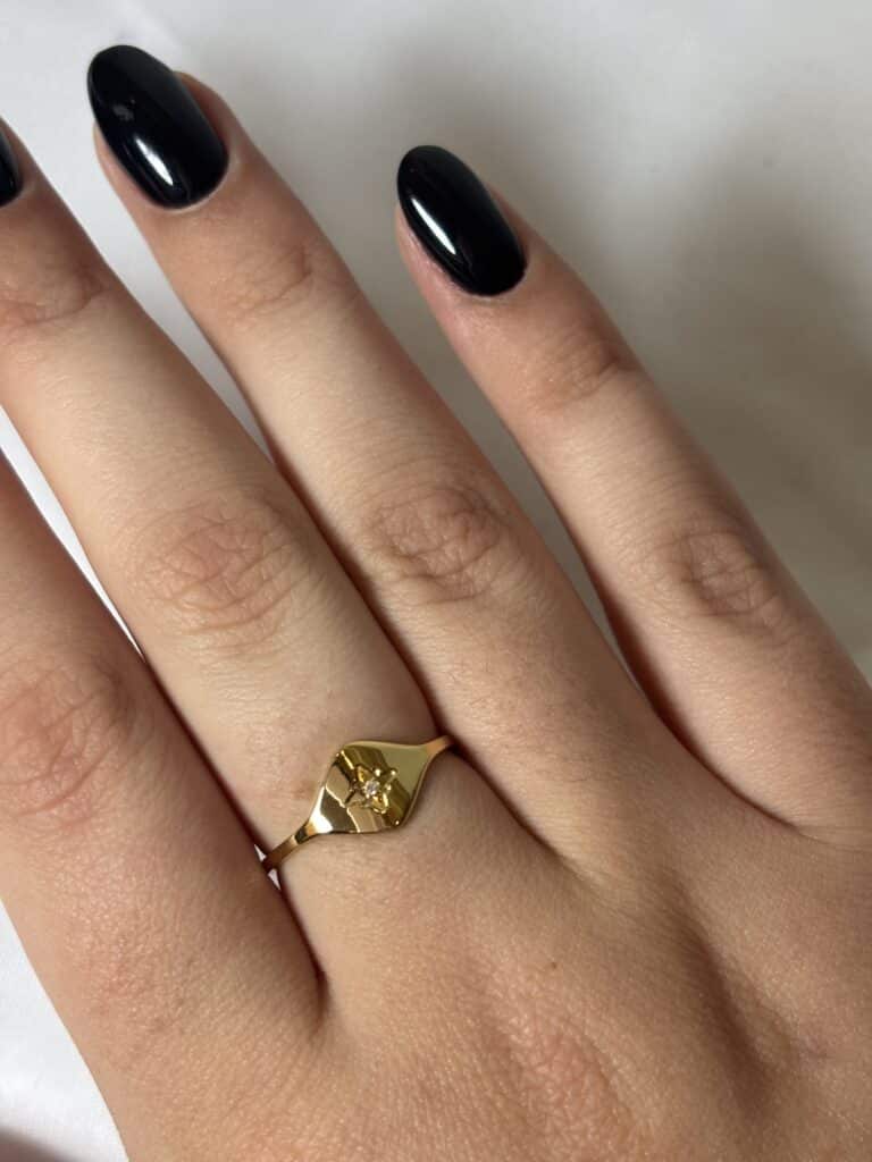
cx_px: 436
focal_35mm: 52
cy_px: 581
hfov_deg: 28.0
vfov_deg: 36.8
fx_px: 1747
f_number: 1.6
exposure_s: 1/100
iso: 25
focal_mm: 5.96
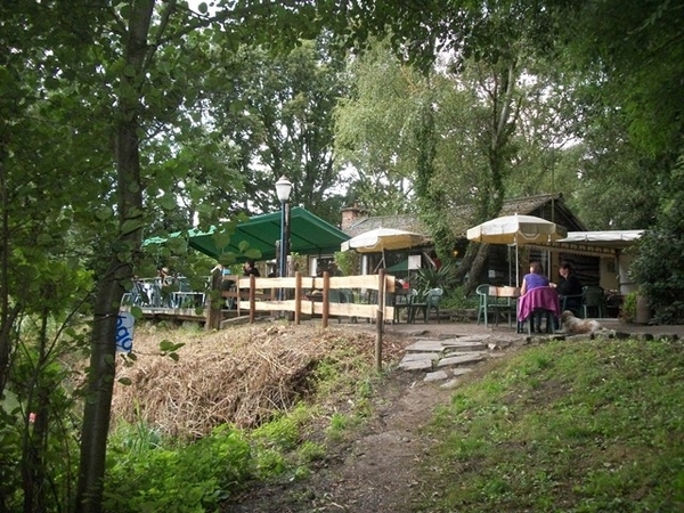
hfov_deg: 56.8
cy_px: 256
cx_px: 342
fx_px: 632
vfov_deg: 44.2
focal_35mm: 32
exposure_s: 1/500
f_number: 2.9
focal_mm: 5.7
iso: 370
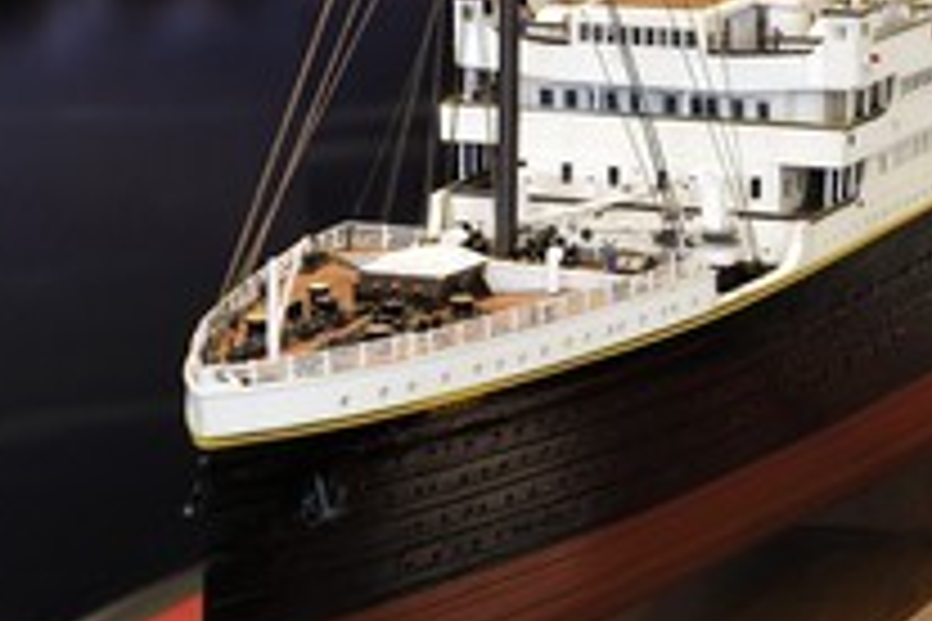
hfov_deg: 16.2
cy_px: 158
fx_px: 3262
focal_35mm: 126
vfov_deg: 10.9
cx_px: 662
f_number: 5
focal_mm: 62
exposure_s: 1/40
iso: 800
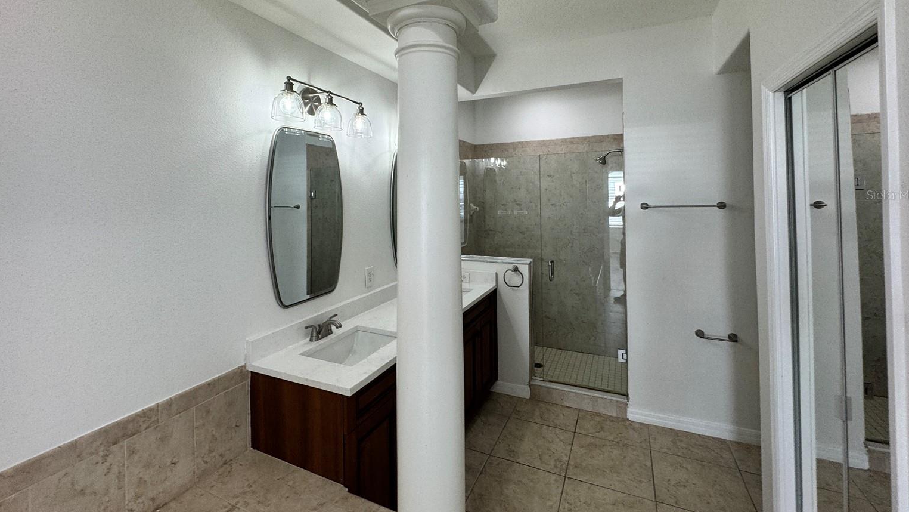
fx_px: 386
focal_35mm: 16
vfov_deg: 66.2
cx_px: 446
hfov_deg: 99.4
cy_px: 195
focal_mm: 2.22
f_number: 2.2
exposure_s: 1/120
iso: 100
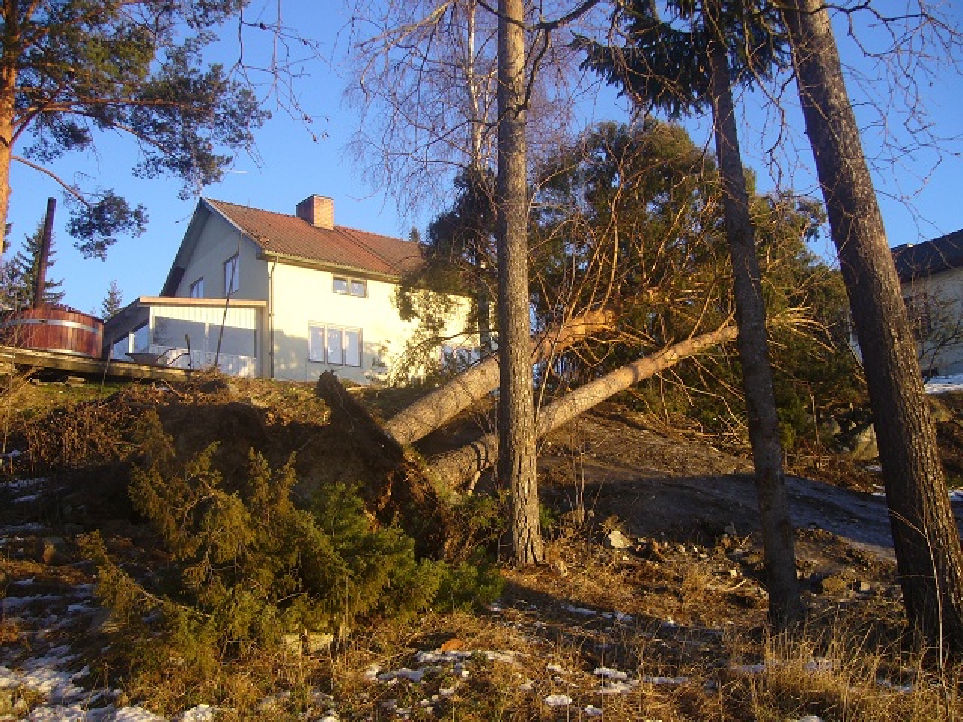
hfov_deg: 52.6
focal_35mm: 35
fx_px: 974
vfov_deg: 40.7
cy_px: 361
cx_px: 482
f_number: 2.8
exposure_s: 1/250
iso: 80
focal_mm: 5.8
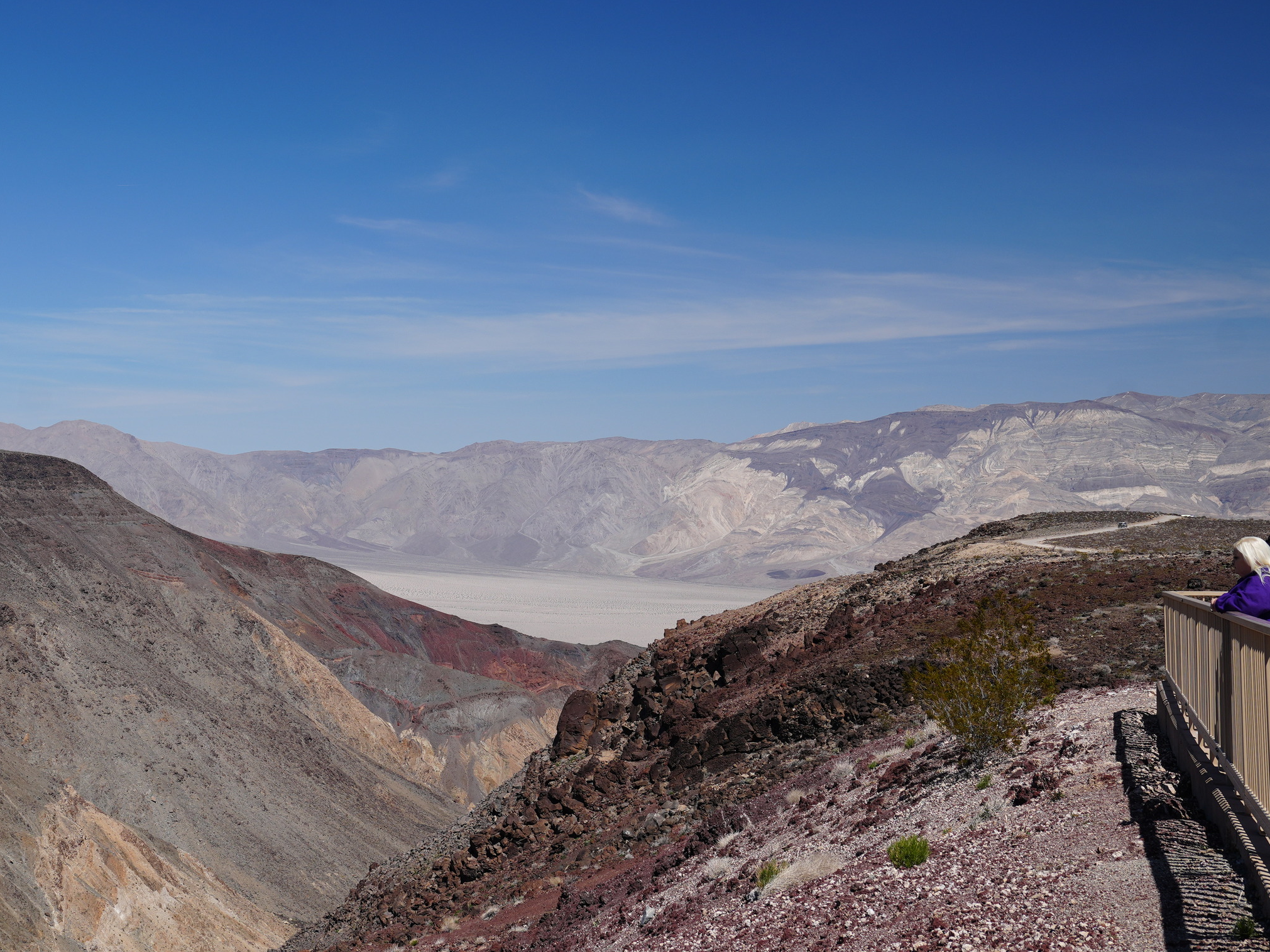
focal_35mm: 55
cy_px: 341
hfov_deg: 34.5
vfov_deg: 26.5
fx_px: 2018
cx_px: 394
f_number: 5.6
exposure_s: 1/400
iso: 100
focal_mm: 33
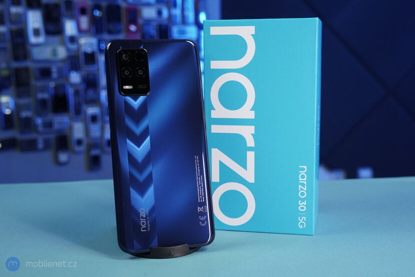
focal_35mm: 40
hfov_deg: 48.5
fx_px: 461
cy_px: 138
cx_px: 208
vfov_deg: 33.4
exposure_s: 1/160
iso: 3200
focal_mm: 40
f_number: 7.1
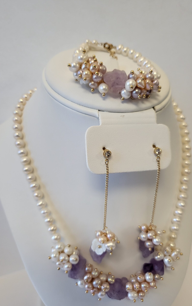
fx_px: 234
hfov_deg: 44.5
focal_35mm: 28
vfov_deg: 66.5
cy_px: 155
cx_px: 94
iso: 125
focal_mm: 4.25
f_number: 1.8
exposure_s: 1/120
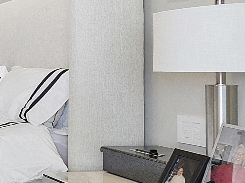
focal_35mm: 57
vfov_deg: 25.6
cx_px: -208
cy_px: 68
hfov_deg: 21.1
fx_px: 403
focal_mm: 10
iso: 250
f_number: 8
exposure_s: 1/30
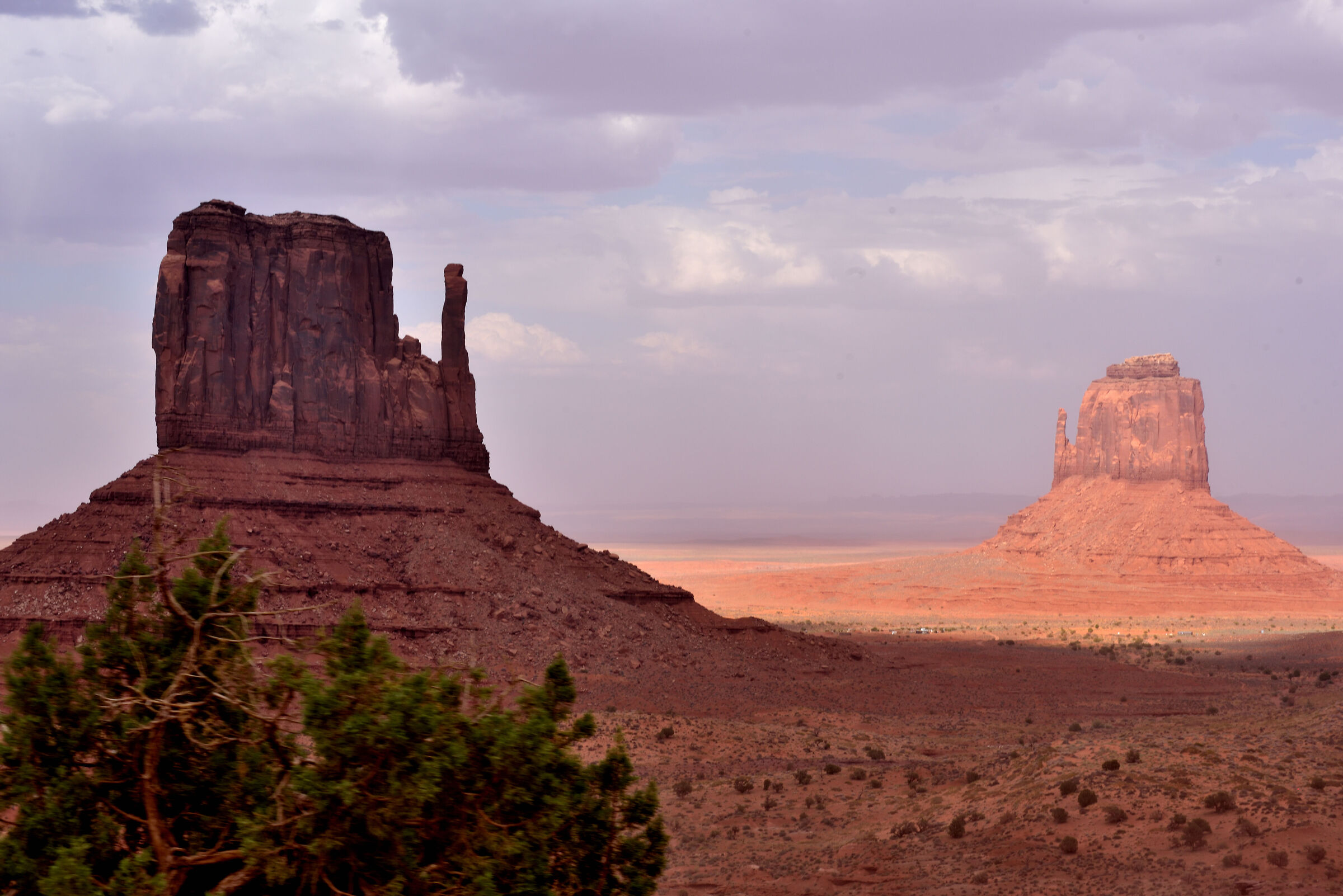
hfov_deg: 28.8
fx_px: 2612
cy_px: 448
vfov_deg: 19.5
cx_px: 672
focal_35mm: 70
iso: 200
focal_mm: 70
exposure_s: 1/200
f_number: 14
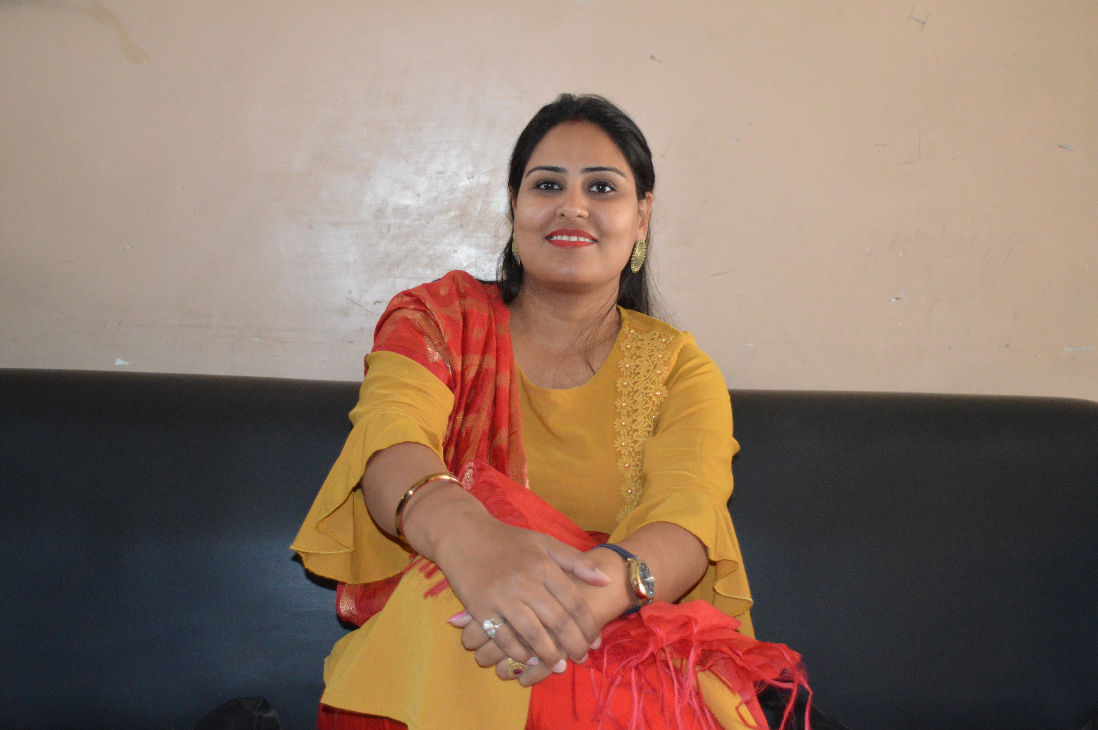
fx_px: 1554
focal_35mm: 51
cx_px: 549
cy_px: 365
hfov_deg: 38.9
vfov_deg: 26.4
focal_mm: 34
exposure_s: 1/60
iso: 2200
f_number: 4.5
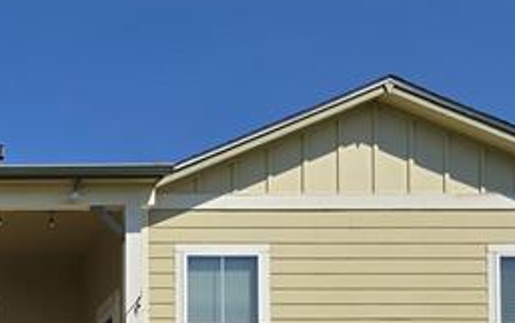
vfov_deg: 12.3
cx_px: -263
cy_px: 585
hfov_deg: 18.8
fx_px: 1362
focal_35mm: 97
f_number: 1.7
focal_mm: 6.3
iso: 12
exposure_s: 1/1321
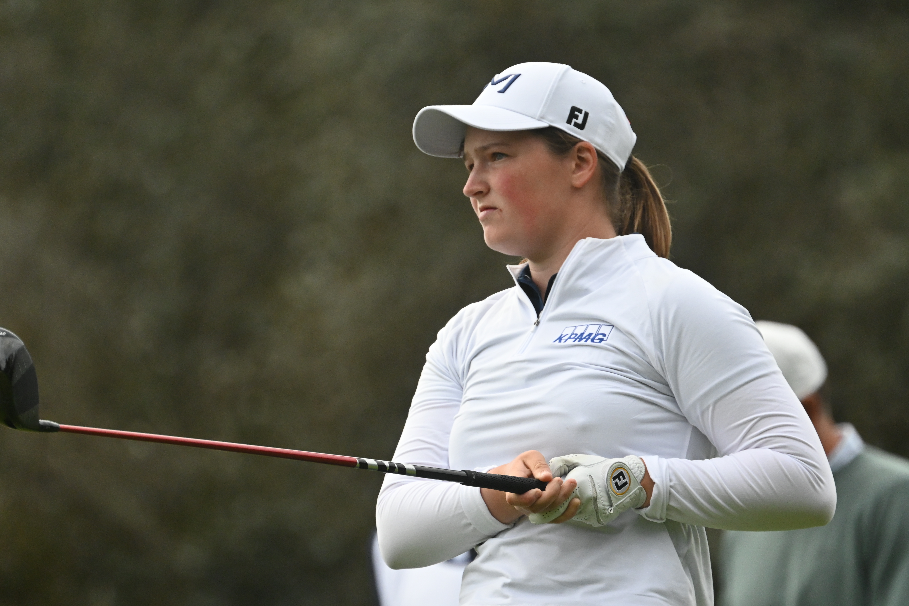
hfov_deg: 3.4
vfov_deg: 2.3
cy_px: 303
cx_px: 454
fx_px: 15149
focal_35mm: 600
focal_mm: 400
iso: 1800
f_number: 5.6
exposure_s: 1/3200
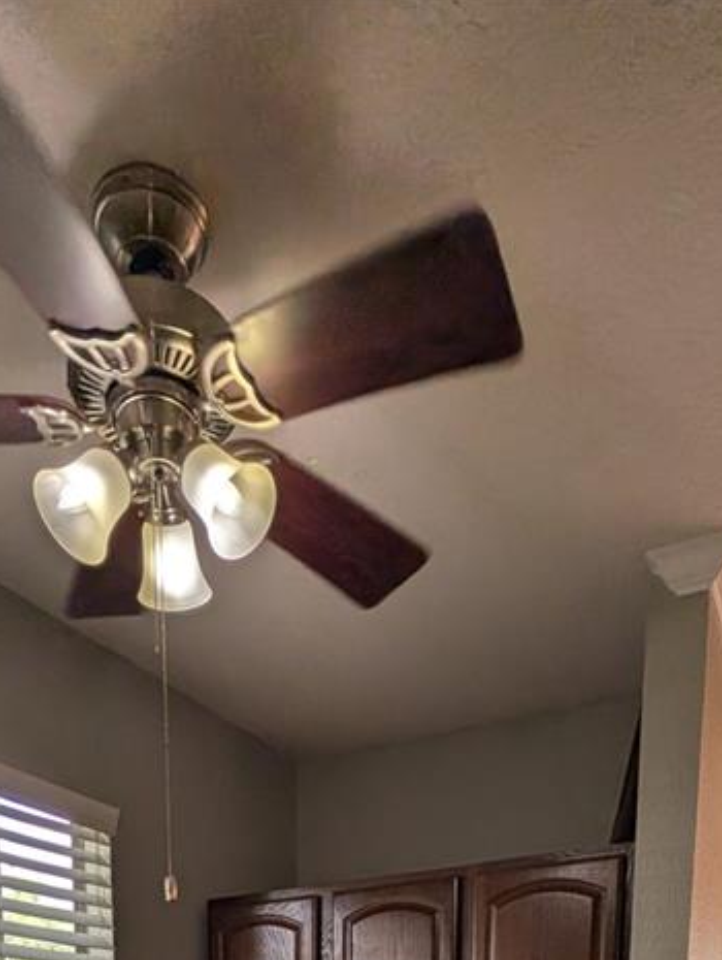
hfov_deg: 45.5
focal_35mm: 31
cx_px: 325
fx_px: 860
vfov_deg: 37.5
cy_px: 1233
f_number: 1.7
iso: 54
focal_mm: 2.02
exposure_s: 1/281
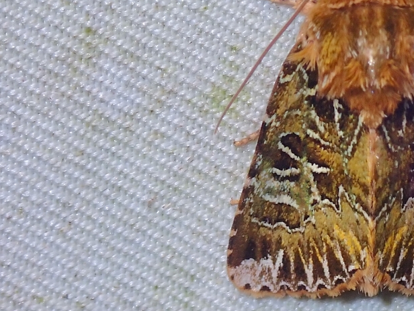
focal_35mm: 185
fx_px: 2213
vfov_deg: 8.0
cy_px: 89
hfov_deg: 10.6
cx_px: 374
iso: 200
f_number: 6.3
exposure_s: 1/200
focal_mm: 18
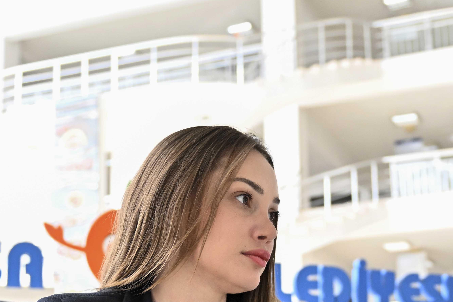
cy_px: 282
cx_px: 315
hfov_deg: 27.1
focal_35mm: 74
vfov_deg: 18.1
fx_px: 931
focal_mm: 24
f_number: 2.8
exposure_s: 1/250
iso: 1600
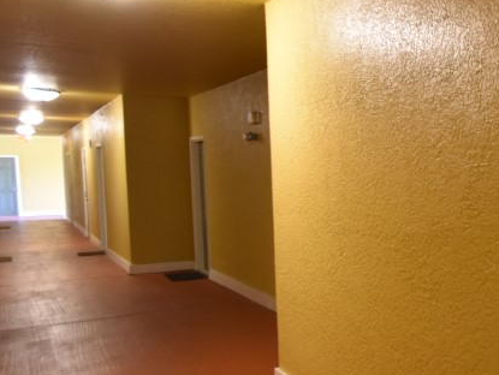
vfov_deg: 35.9
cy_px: 216
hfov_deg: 34.4
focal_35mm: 40
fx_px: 577
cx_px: 636
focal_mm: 10
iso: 800
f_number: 3.5
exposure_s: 1/8
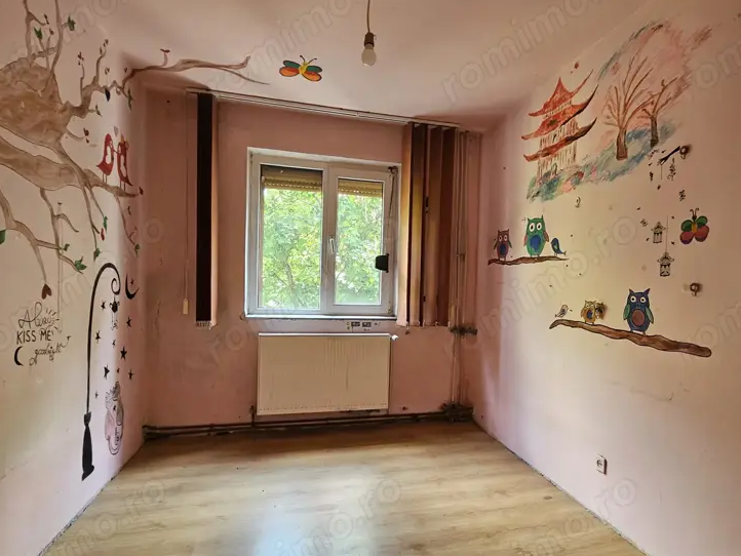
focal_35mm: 18
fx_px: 385
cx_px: 427
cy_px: 305
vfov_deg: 71.5
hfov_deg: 87.1
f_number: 2.2
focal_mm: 2.2
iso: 250
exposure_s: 1/50
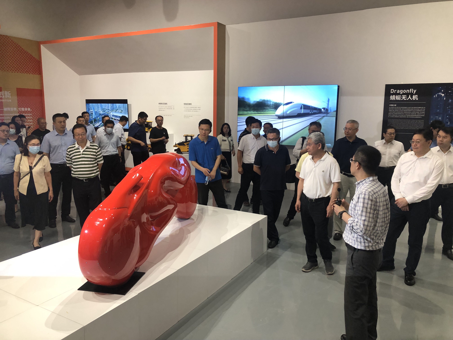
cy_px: 170
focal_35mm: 28
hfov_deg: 63.4
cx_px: 226
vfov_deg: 49.7
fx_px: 366
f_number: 1.8
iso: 160
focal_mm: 4
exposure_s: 1/120
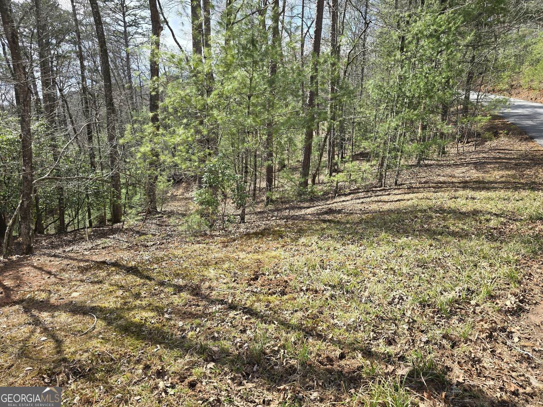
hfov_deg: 73.9
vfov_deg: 58.9
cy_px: 204
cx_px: 272
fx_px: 361
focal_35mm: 23
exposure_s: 1/207
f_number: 1.7
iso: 12
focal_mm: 6.3
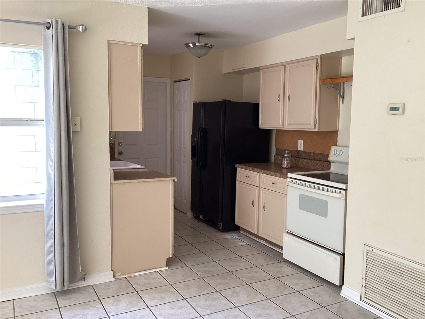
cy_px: 160
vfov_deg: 45.4
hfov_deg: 58.4
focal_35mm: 31
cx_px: 212
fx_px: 381
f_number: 2.4
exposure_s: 1/60
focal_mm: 3.3
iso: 50
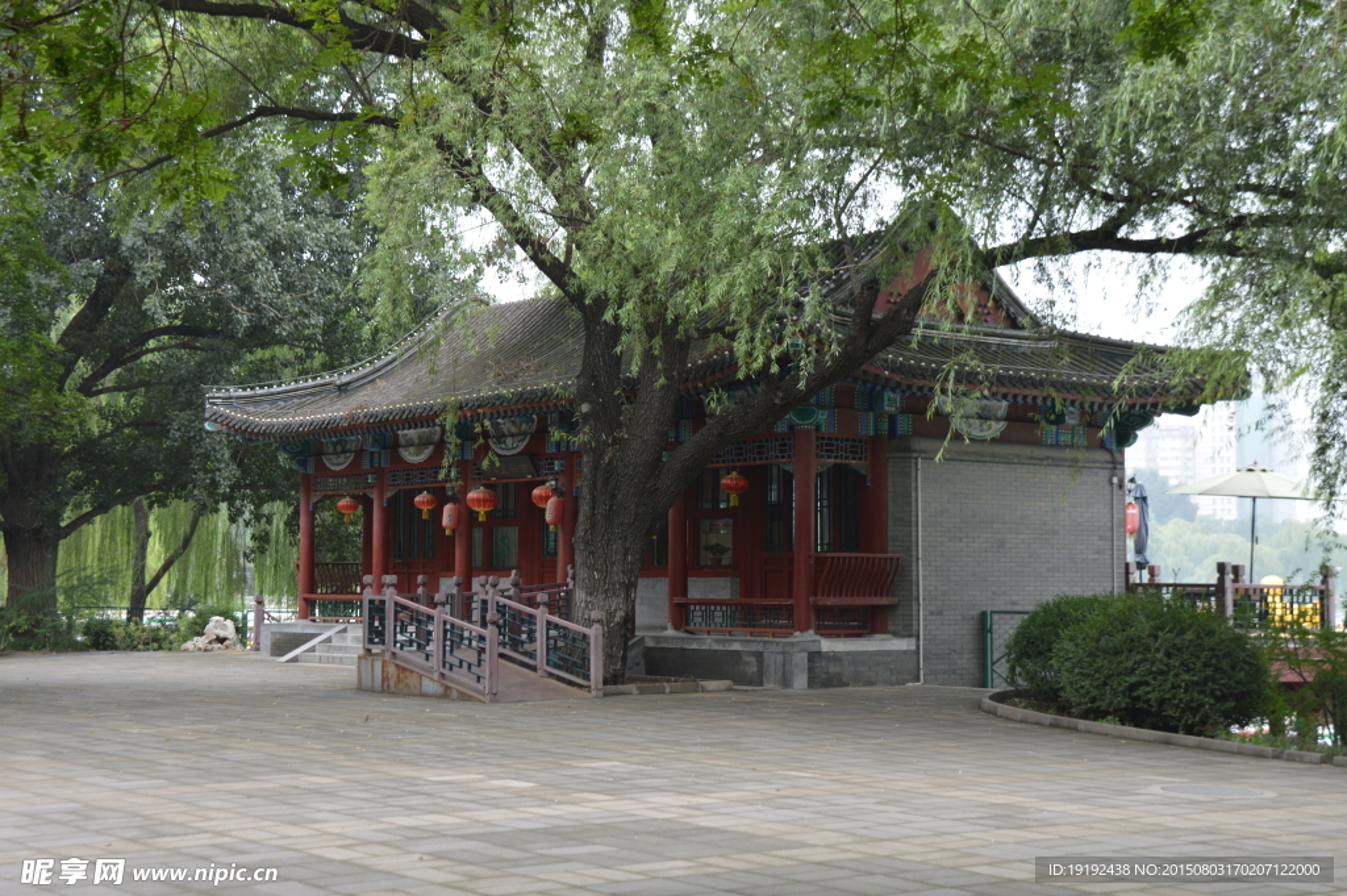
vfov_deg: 25.7
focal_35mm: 52
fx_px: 1963
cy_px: 448
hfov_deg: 37.9
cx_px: 674
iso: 200
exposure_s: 1/125
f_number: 5.6
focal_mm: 35
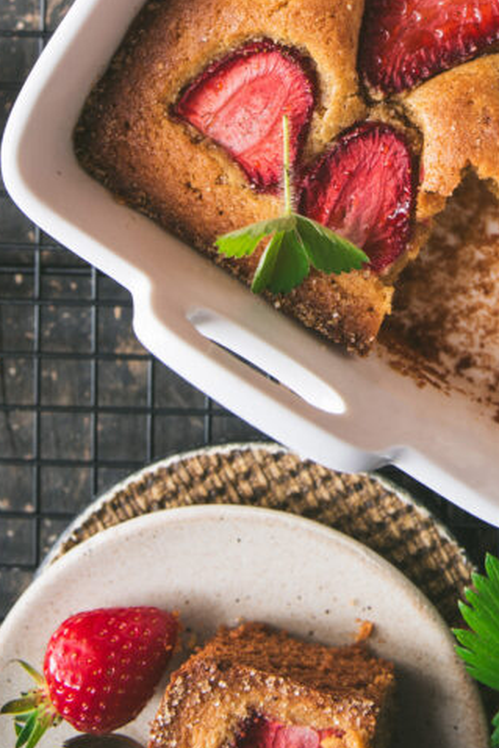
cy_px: -45
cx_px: 388
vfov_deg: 25.3
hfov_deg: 18.1
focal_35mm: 75
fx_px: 1558
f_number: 4
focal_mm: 35
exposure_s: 1/15
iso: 200
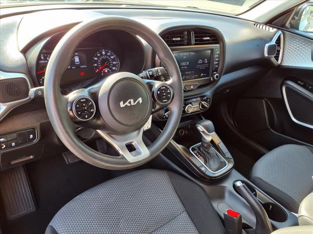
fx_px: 244
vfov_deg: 51.4
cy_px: 117
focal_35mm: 27
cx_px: 156
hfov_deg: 65.3
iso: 64
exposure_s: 1/60.2
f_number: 1.9
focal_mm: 3.58
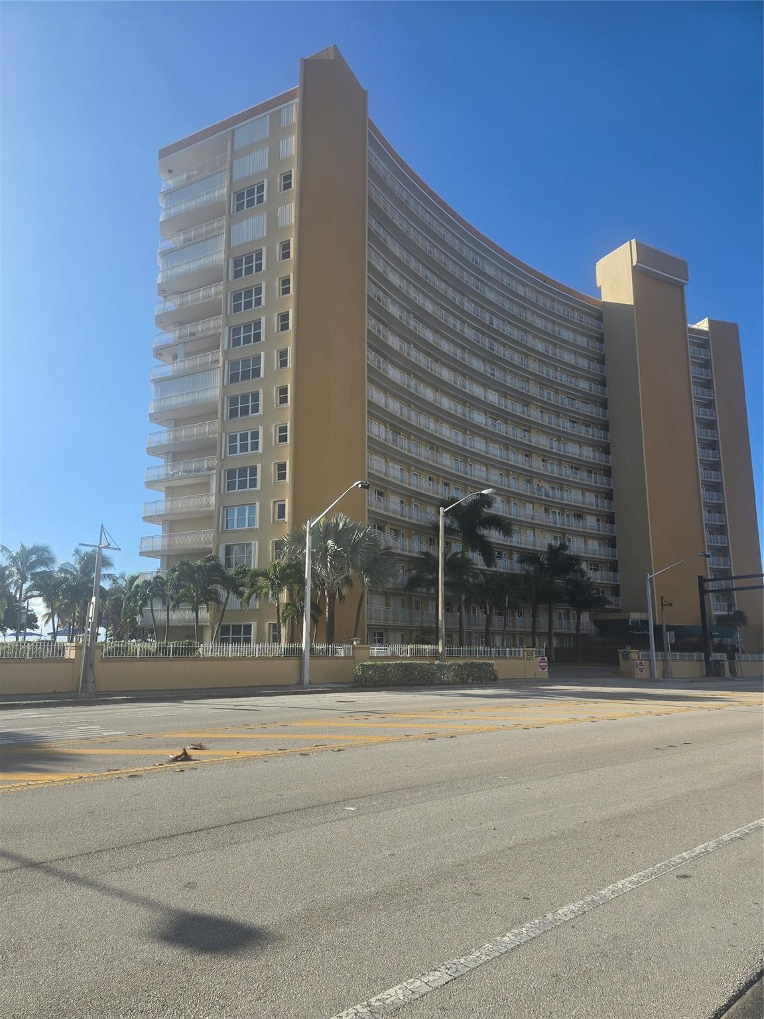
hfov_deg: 58.9
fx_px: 677
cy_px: 510
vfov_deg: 73.9
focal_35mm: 23
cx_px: 382
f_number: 1.7
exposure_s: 1/734
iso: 12
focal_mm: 6.3
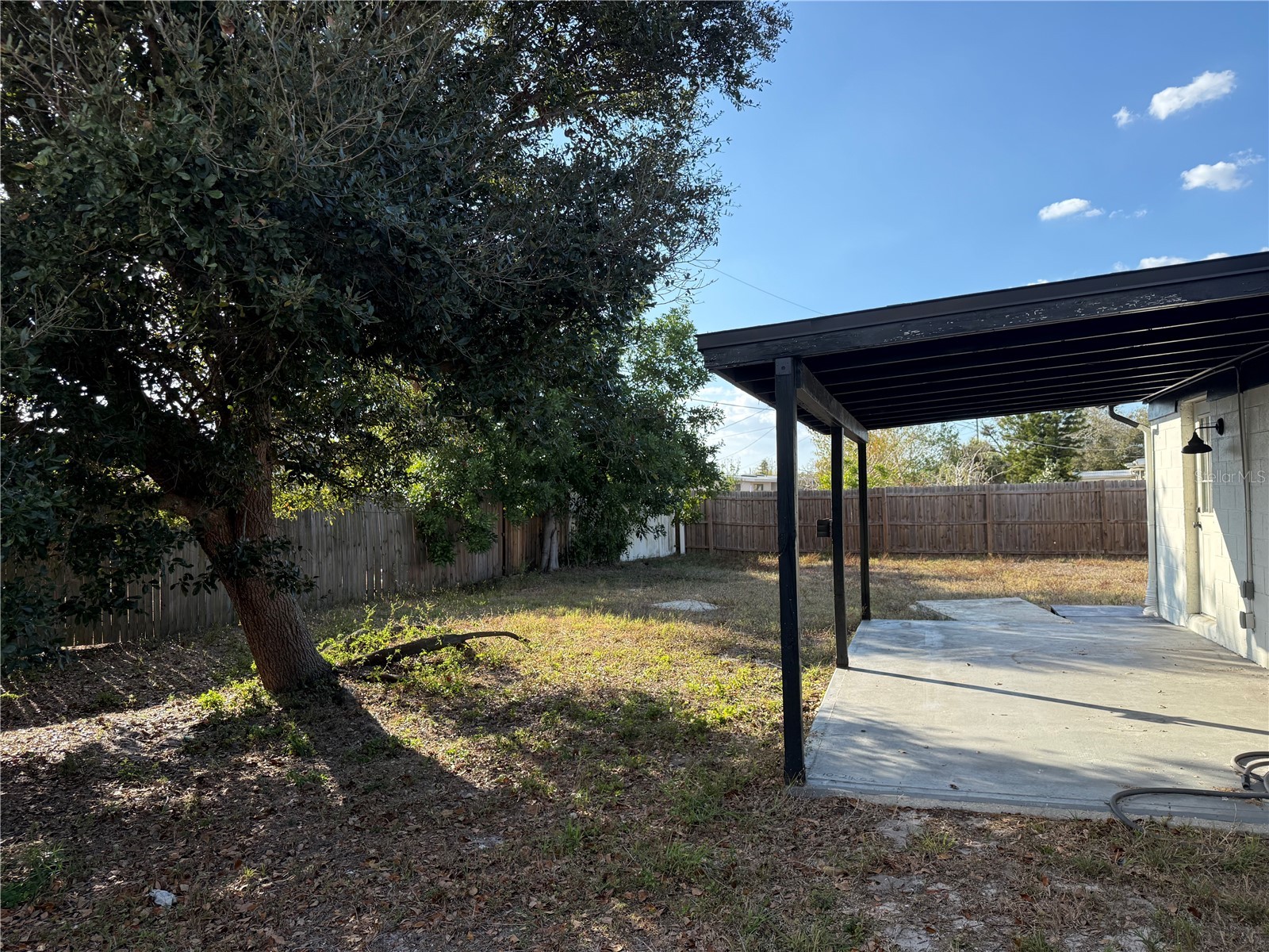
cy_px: 476
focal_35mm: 24
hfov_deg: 71.6
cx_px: 634
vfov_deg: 56.8
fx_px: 880
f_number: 1.78
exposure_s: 1/1901
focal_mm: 6.76
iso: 100
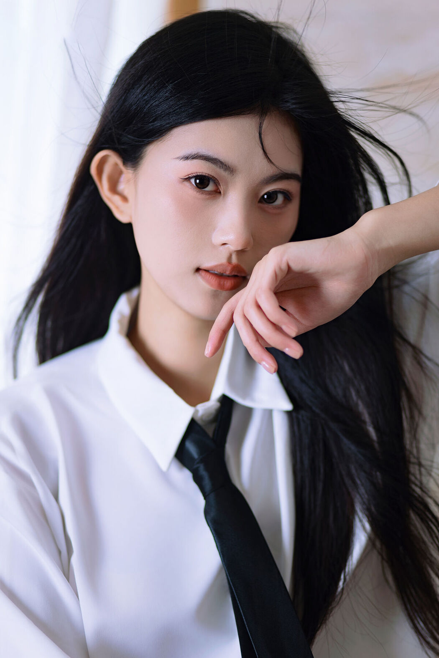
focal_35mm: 85
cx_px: 220
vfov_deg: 23.9
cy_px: 329
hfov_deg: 16.1
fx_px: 1555
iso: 125
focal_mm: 85
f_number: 1.8
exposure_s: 1/125
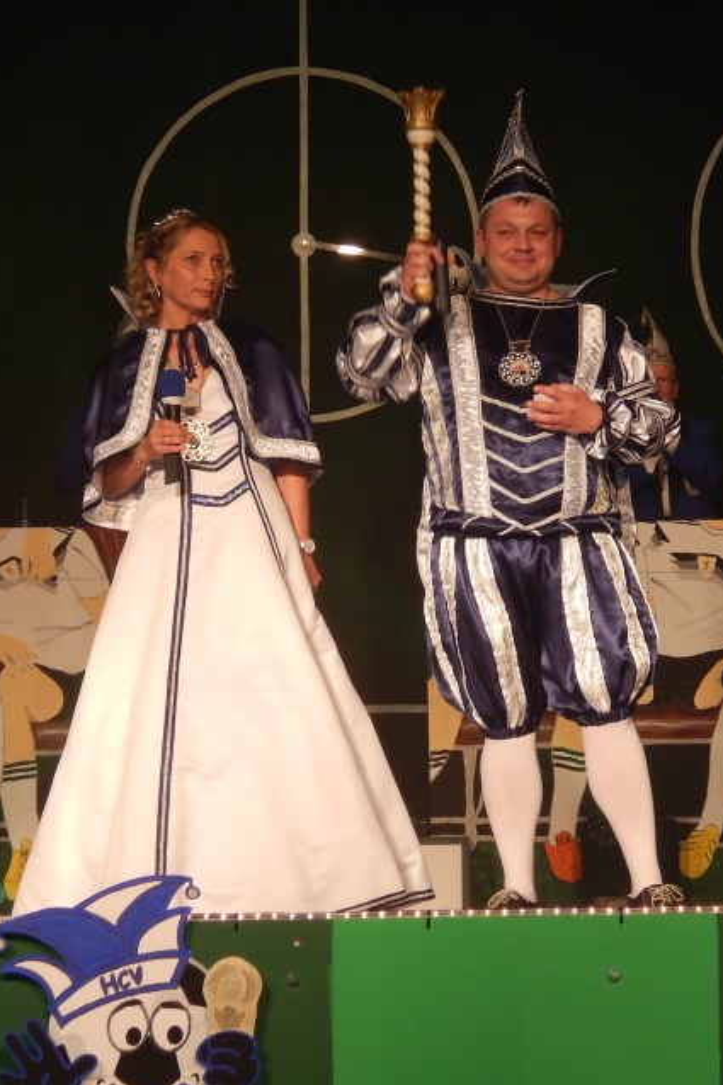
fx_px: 2170
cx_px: 367
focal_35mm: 72
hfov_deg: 18.9
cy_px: 542
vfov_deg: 28.1
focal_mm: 12.3
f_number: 4.1
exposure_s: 1/50
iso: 125
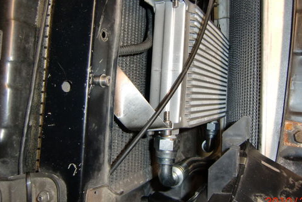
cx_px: 152
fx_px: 277
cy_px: 82
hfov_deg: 57.2
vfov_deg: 39.8
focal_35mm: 33
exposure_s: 1/60
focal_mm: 4.3
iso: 125
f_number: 3.2
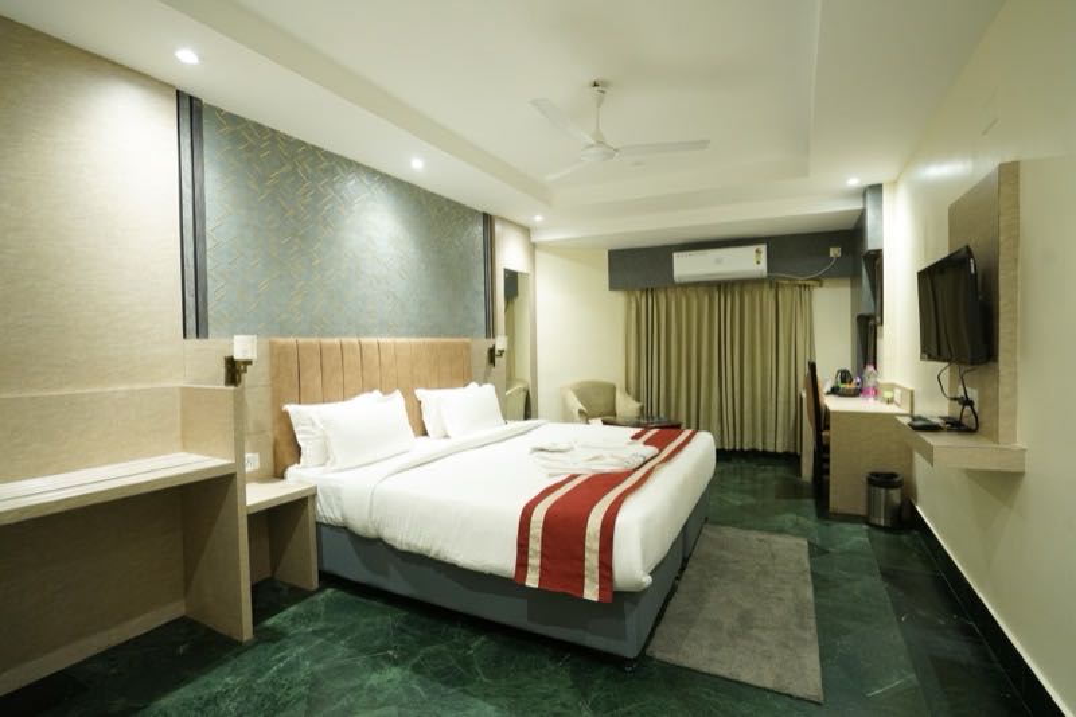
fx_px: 478
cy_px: 358
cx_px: 538
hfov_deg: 96.7
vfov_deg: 73.7
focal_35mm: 16
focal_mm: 16
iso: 1000
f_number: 4
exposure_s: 1/50
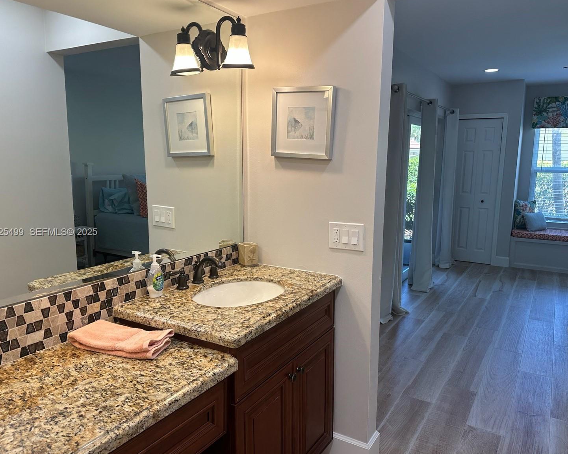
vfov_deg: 54.9
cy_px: 233
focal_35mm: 26
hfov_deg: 66.0
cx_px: 290
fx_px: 437
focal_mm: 6.86
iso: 100
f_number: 1.78
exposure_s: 1/120
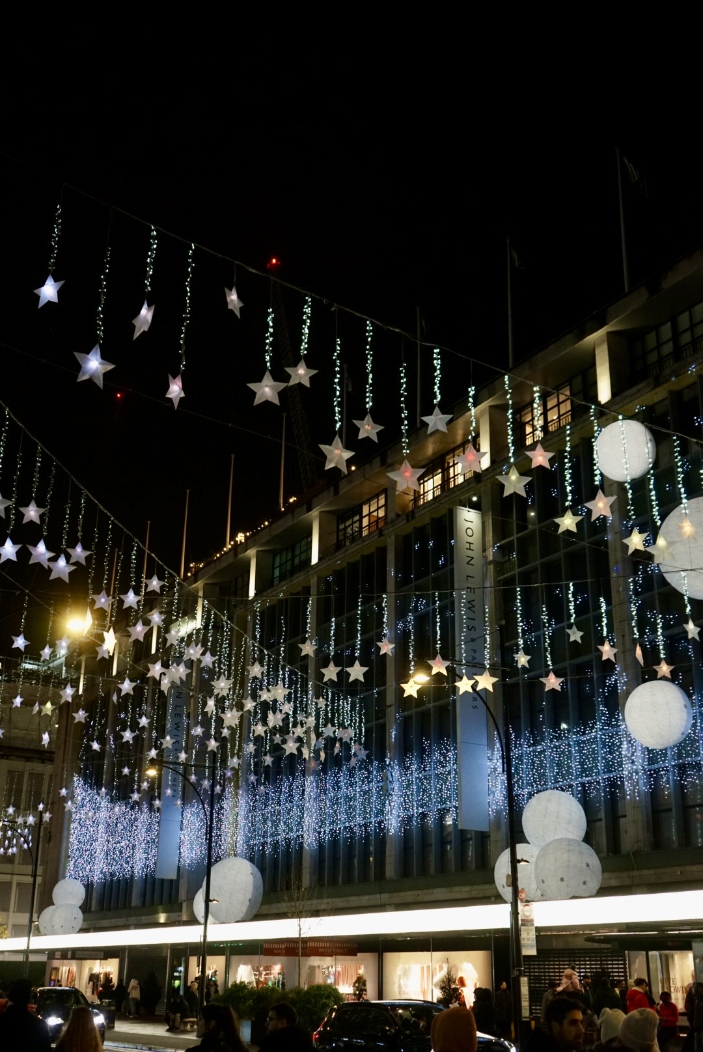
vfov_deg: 49.5
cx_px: 352
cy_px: 526
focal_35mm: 39
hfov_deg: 34.3
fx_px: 1140
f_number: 4
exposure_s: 1/160
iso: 2000
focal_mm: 39
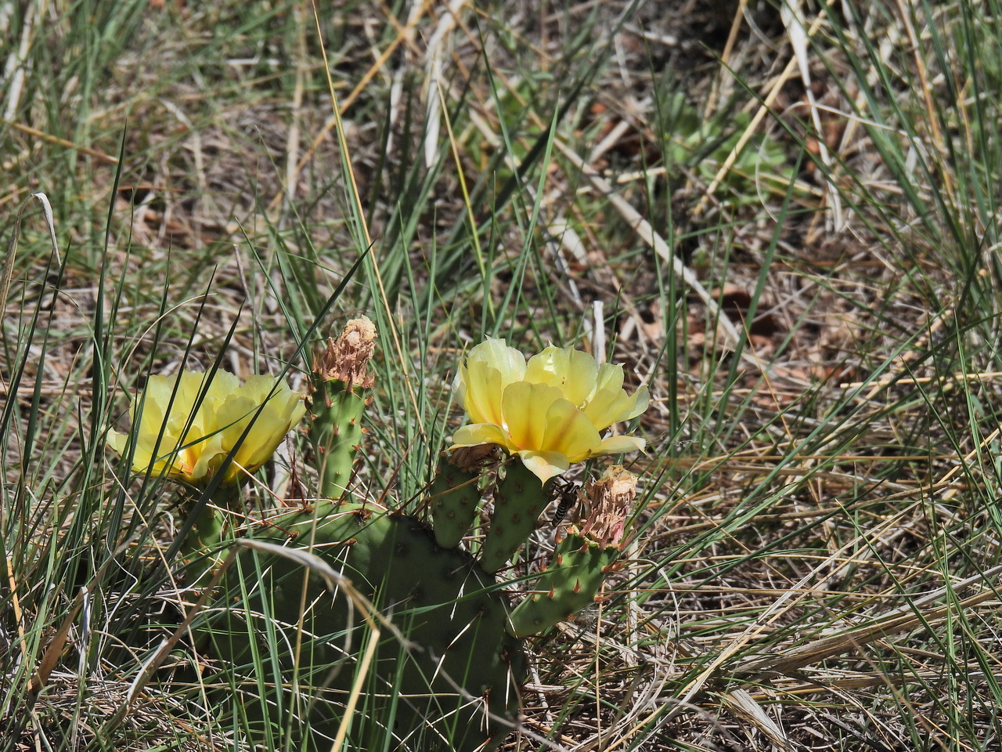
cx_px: 501
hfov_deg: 3.6
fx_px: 15920
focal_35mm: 550
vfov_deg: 2.7
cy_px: 376
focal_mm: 98.1
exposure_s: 1/1250
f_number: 5
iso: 100
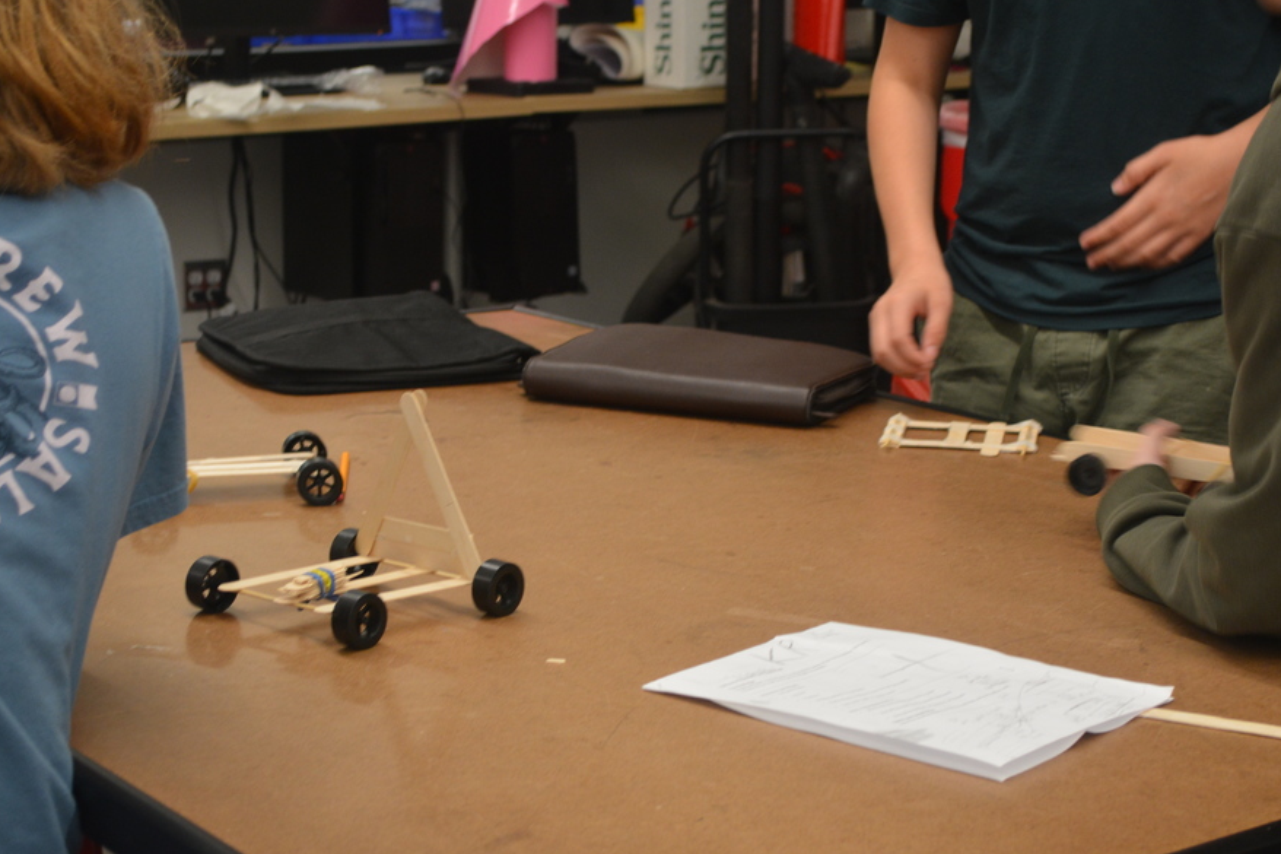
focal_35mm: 70
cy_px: 376
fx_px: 2490
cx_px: 626
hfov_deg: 28.8
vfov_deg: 19.4
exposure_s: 1/40
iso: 800
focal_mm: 40
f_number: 5.3
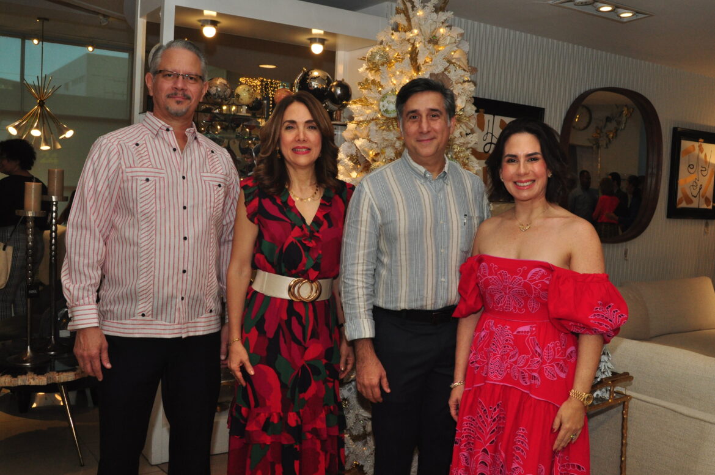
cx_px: 358
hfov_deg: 53.2
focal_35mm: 36
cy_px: 238
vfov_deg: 36.8
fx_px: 714
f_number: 7.1
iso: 800
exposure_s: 1/100
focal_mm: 24
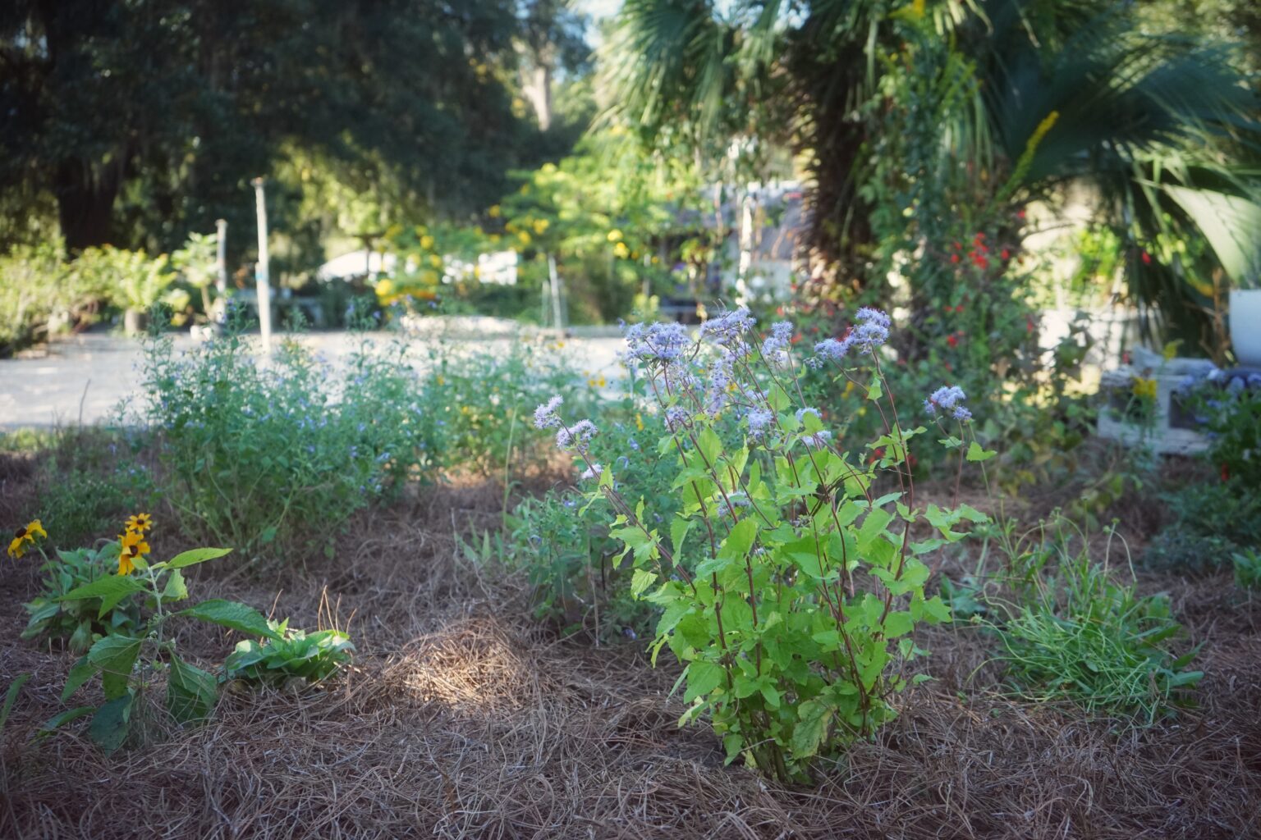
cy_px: 420
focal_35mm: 42
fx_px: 1471
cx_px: 630
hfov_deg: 46.4
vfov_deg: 31.9
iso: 2000
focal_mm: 42
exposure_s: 1/1250
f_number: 5
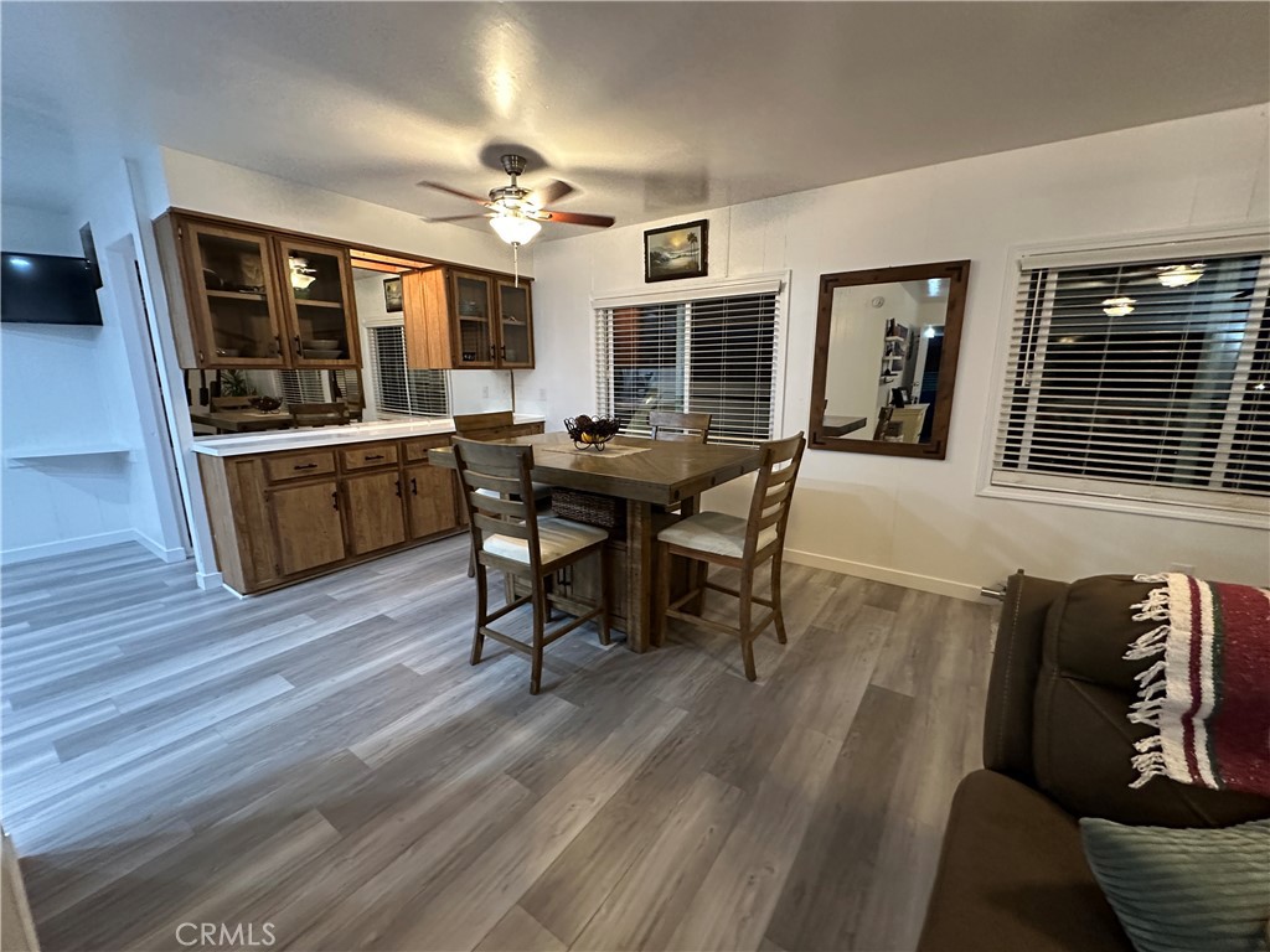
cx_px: 635
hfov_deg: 102.1
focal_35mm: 14
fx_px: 514
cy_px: 476
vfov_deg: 85.7
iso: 640
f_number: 2.2
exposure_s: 1/60
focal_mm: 2.22
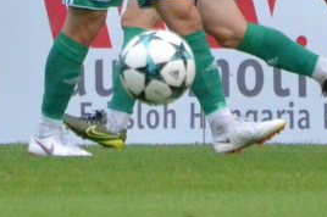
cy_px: -121
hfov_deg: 1.0
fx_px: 18299
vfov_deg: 0.7
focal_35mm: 2017
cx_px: 429
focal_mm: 300
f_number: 7.1
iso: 6400
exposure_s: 1/5000
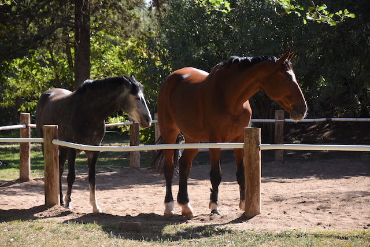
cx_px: 185
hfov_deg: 11.8
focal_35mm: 174
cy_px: 124
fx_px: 1789
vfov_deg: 7.9
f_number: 6.3
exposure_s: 1/320
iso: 200
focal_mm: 116
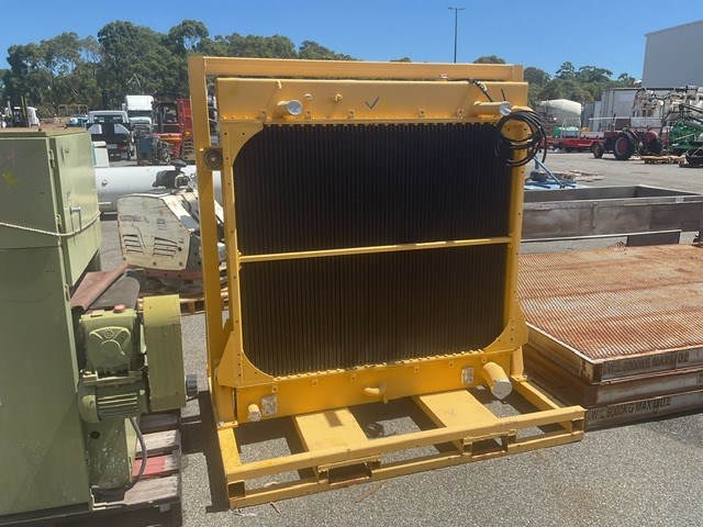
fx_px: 589
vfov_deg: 48.2
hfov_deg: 61.7
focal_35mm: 29
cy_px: 264
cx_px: 352
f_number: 1.8
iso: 16
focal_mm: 3
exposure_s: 1/1534
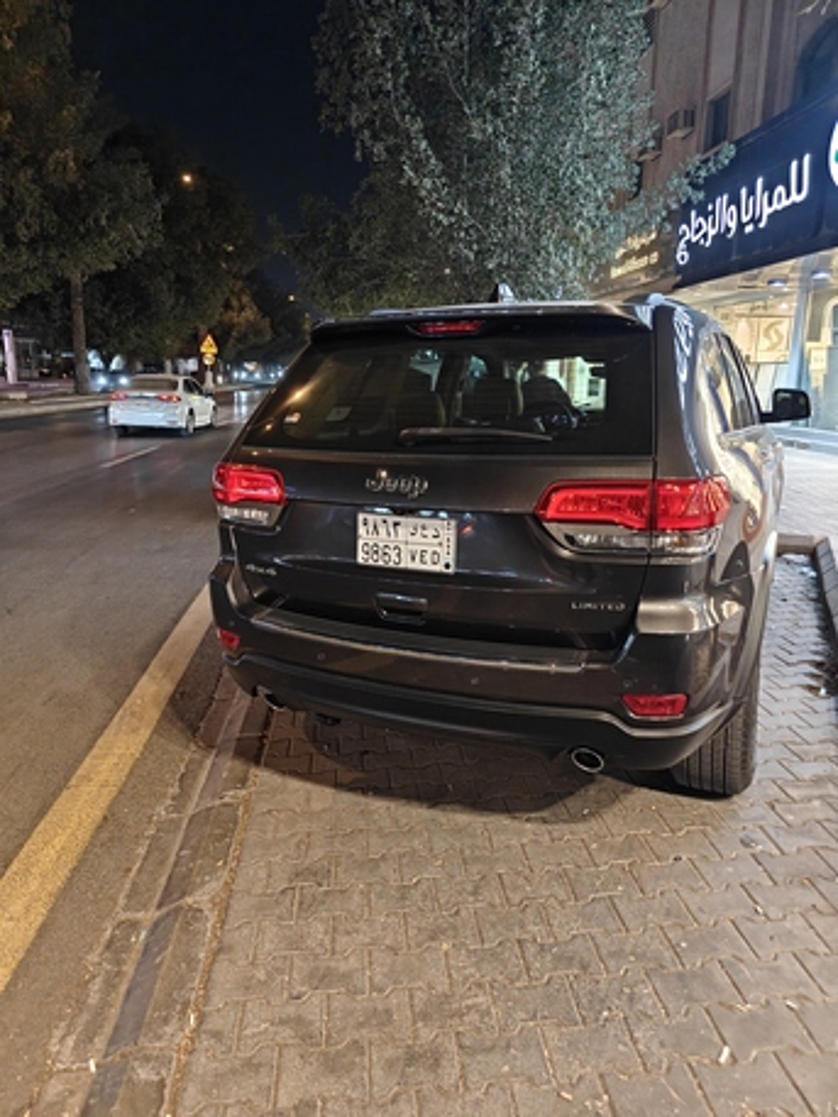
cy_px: 558
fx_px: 742
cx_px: 419
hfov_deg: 58.9
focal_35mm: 23
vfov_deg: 73.9
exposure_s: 1/120
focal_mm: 6.06
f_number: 1.6
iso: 800
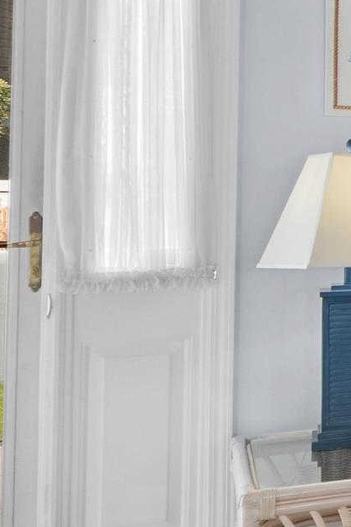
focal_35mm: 74
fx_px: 1083
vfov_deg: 27.2
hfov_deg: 12.3
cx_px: 952
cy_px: 185
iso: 100
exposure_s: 1/10
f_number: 4.5
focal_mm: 10
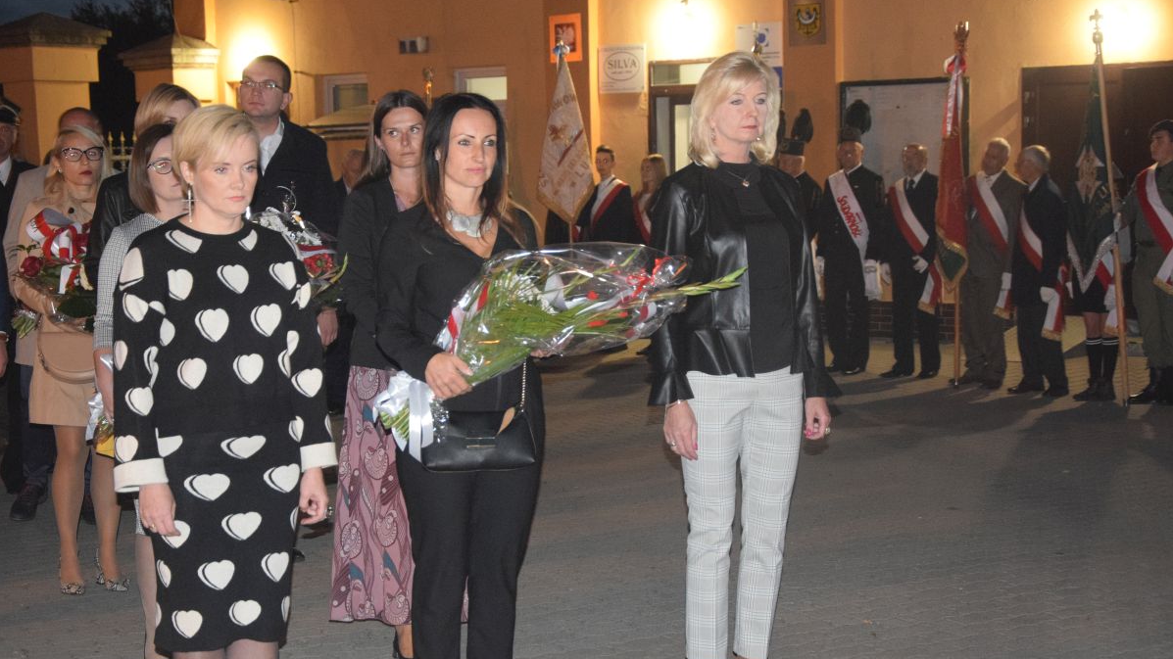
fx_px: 1959
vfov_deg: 19.1
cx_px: 586
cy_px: 385
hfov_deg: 33.3
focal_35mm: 63
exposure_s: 1/20
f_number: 4.5
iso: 3200
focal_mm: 40
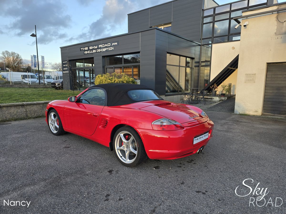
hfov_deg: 73.9
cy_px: 107
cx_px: 143
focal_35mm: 23
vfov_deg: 58.9
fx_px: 190
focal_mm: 6.3
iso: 32
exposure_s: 1/180
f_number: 1.7
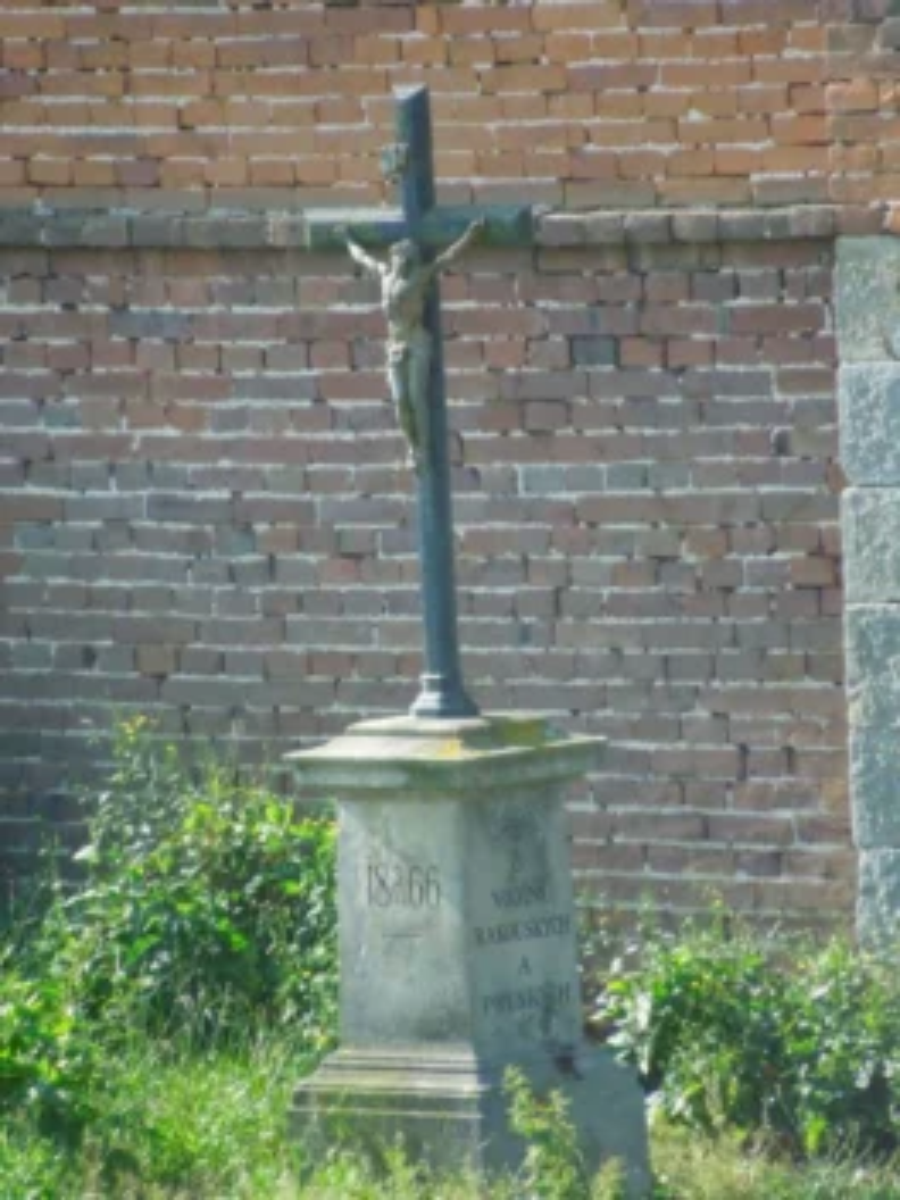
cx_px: 450
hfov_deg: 4.2
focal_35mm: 350
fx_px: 12133
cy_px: 600
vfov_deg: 5.7
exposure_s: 1/800
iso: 3200
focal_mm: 63
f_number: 11.8
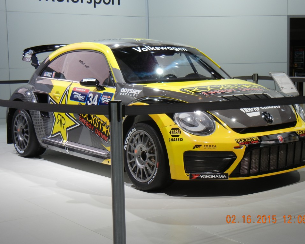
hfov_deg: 30.5
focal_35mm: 62
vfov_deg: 24.6
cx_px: 163
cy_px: 122
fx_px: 560
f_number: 4
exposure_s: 1/118
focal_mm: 10.6
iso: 160
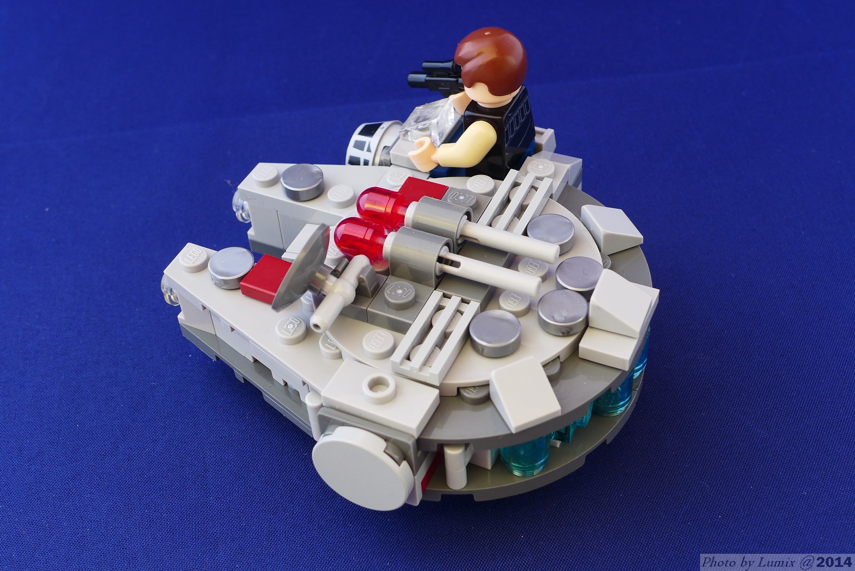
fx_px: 1188
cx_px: 428
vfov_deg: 27.0
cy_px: 286
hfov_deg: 39.6
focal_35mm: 50
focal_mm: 9.8
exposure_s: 1/4
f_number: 4
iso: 80
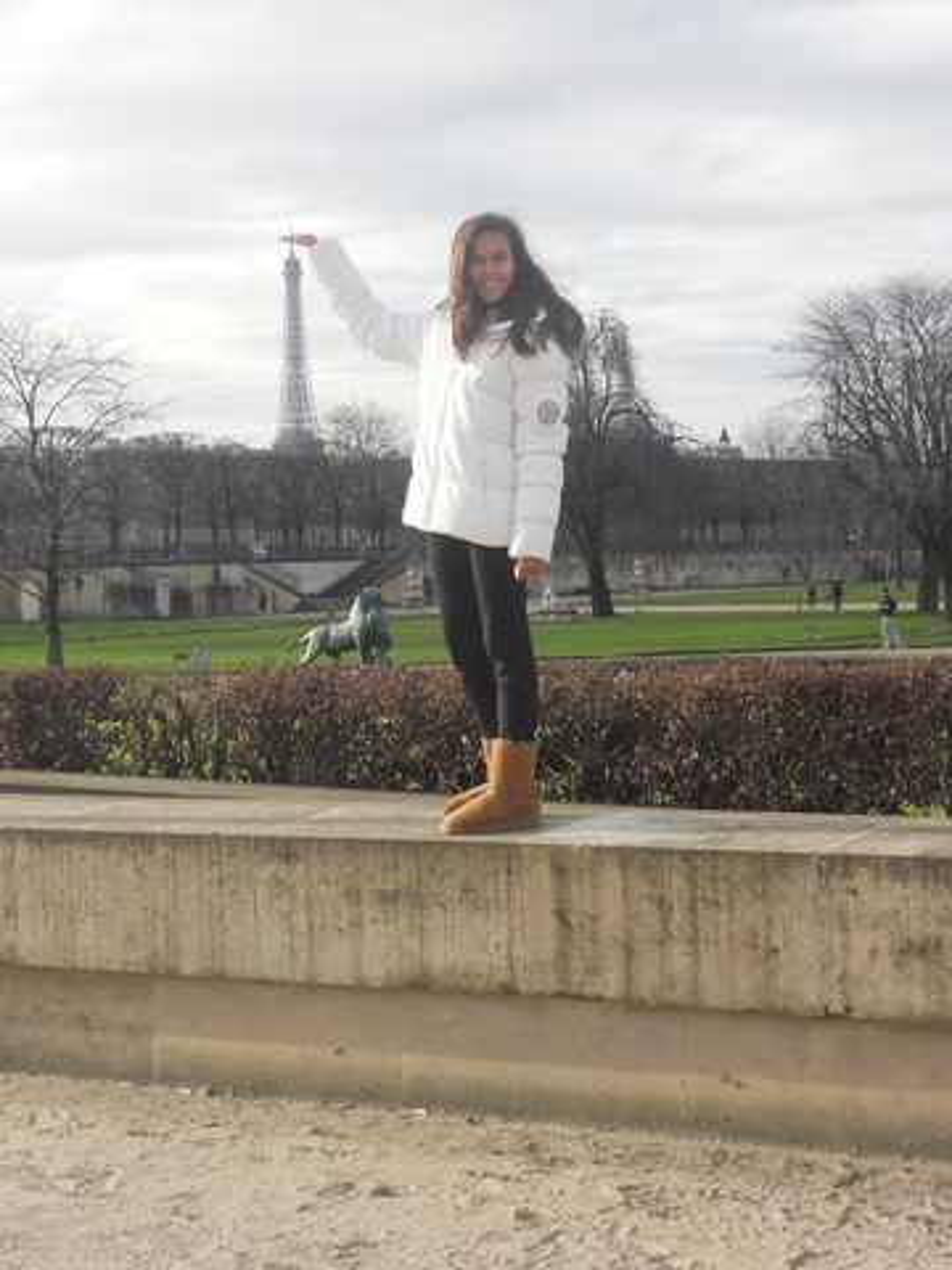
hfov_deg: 19.1
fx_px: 2824
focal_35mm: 77
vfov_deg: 25.3
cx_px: 476
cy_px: 635
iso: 80
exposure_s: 1/160
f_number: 5.9
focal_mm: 13.9
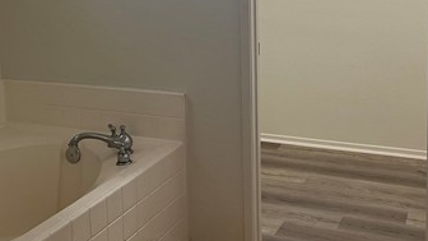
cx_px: 145
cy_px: 34
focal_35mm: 54
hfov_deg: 38.1
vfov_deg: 21.8
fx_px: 613
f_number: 1.6
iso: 100
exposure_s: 1/60
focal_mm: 5.1
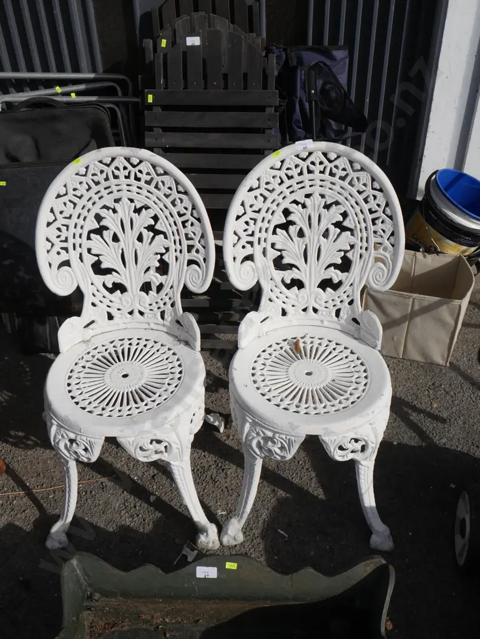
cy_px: 320
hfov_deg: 44.2
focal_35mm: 32
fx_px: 591
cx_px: 240
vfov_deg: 56.8
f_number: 10
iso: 200
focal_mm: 16
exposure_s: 1/640
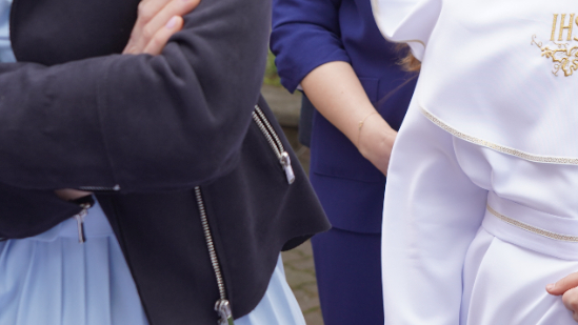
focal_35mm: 119
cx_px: 413
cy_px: -21
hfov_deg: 17.9
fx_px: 1824
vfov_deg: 10.1
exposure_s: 1/100
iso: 125
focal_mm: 48
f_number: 5.6
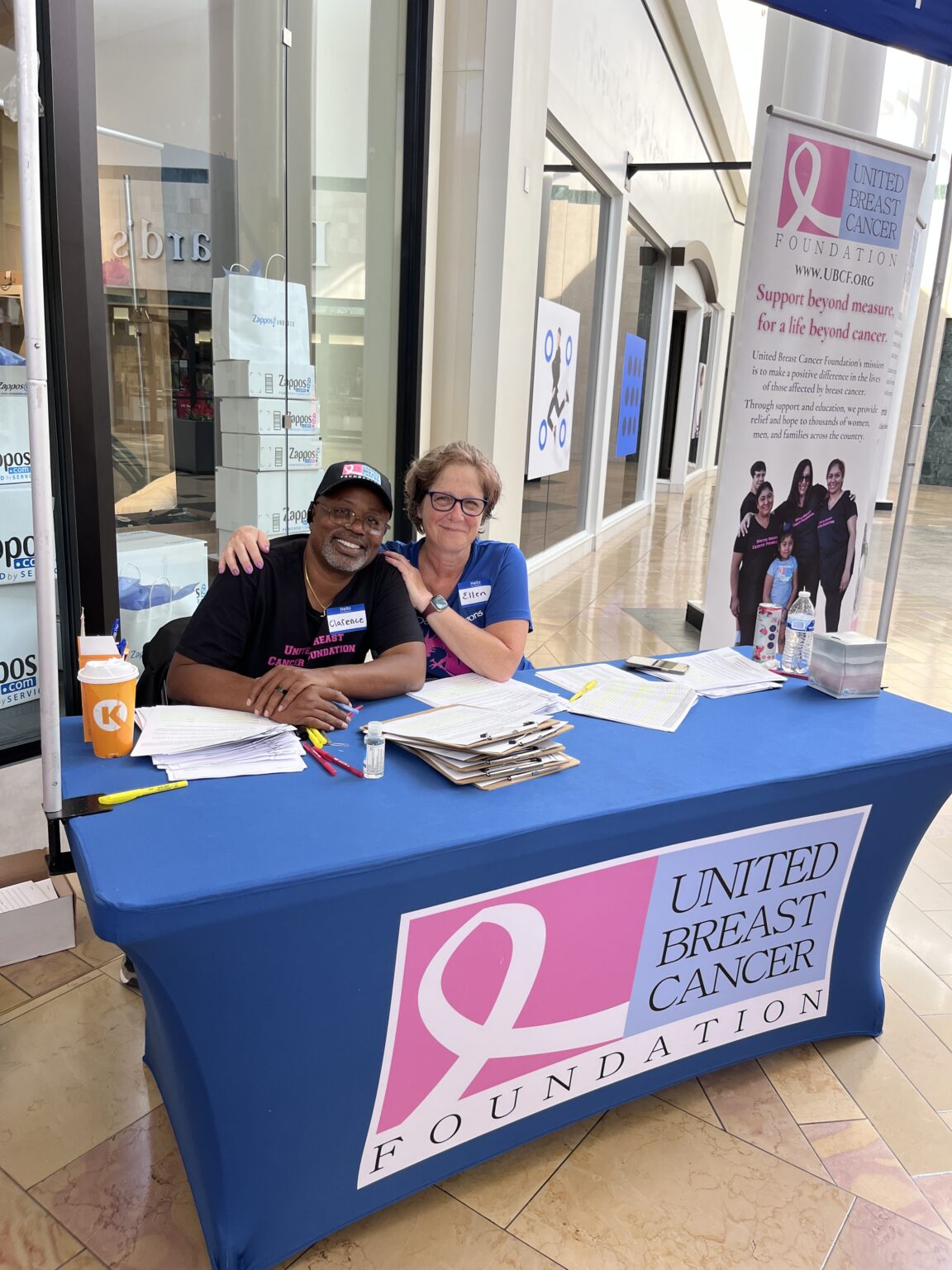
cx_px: 476
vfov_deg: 67.3
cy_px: 635
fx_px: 953
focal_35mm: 26
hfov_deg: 53.1
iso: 80
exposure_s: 1/122
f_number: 1.6
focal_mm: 5.1
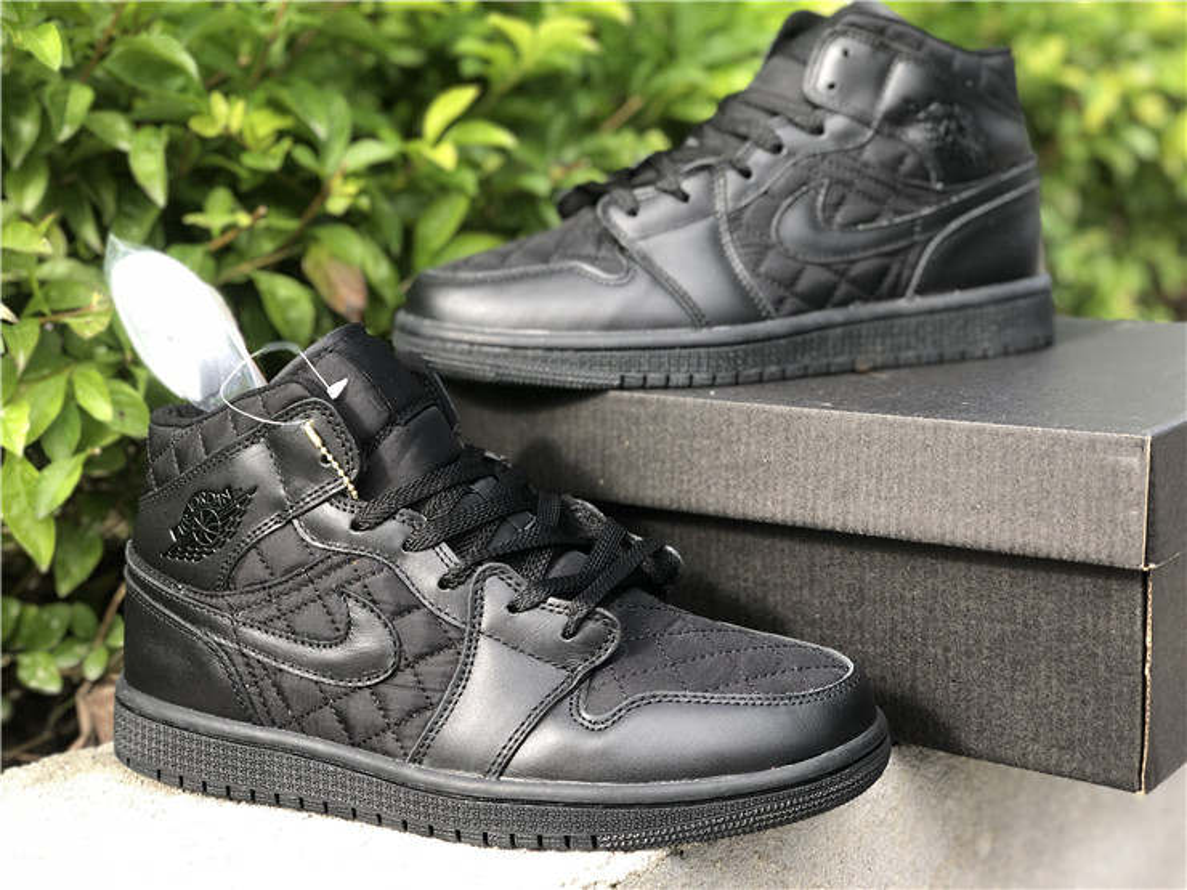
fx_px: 1783
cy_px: 445
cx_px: 594
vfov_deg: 28.0
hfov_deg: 36.8
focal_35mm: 52
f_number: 2.4
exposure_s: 1/60
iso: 16
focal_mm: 6
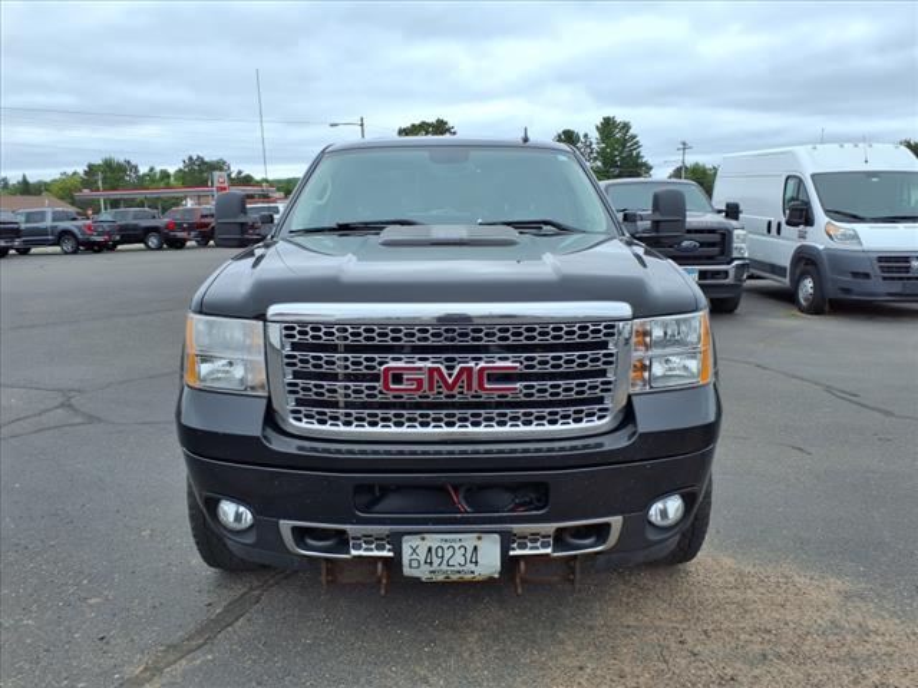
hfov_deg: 65.3
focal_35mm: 27
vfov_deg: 51.4
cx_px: 459
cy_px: 344
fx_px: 716
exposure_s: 1/833
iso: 40
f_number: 1.9
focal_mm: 3.58
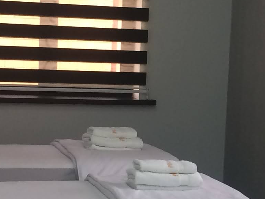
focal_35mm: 122
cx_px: 220
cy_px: 107
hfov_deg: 16.0
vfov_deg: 12.1
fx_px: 934
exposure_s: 1/33
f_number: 2.2
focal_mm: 4.15
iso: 100
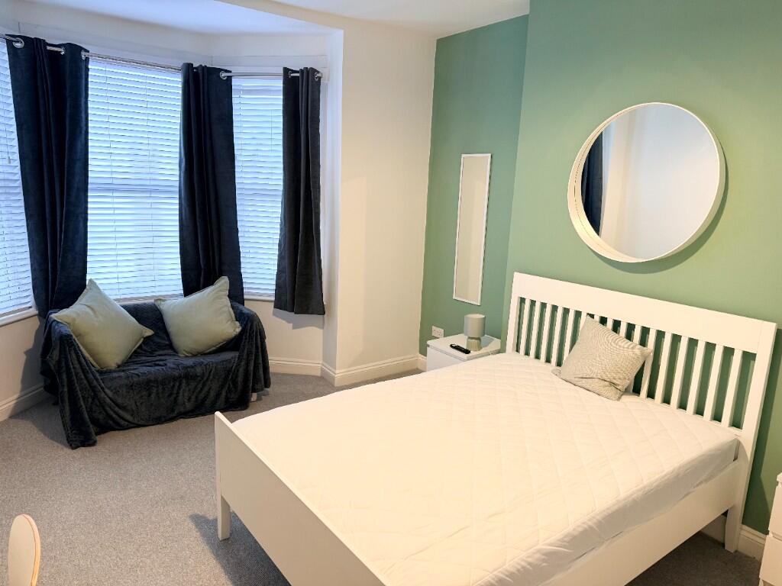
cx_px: 391
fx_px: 542
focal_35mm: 24
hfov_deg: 71.6
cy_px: 293
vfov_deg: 56.8
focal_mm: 6.76
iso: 160
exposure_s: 1/50
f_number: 1.78
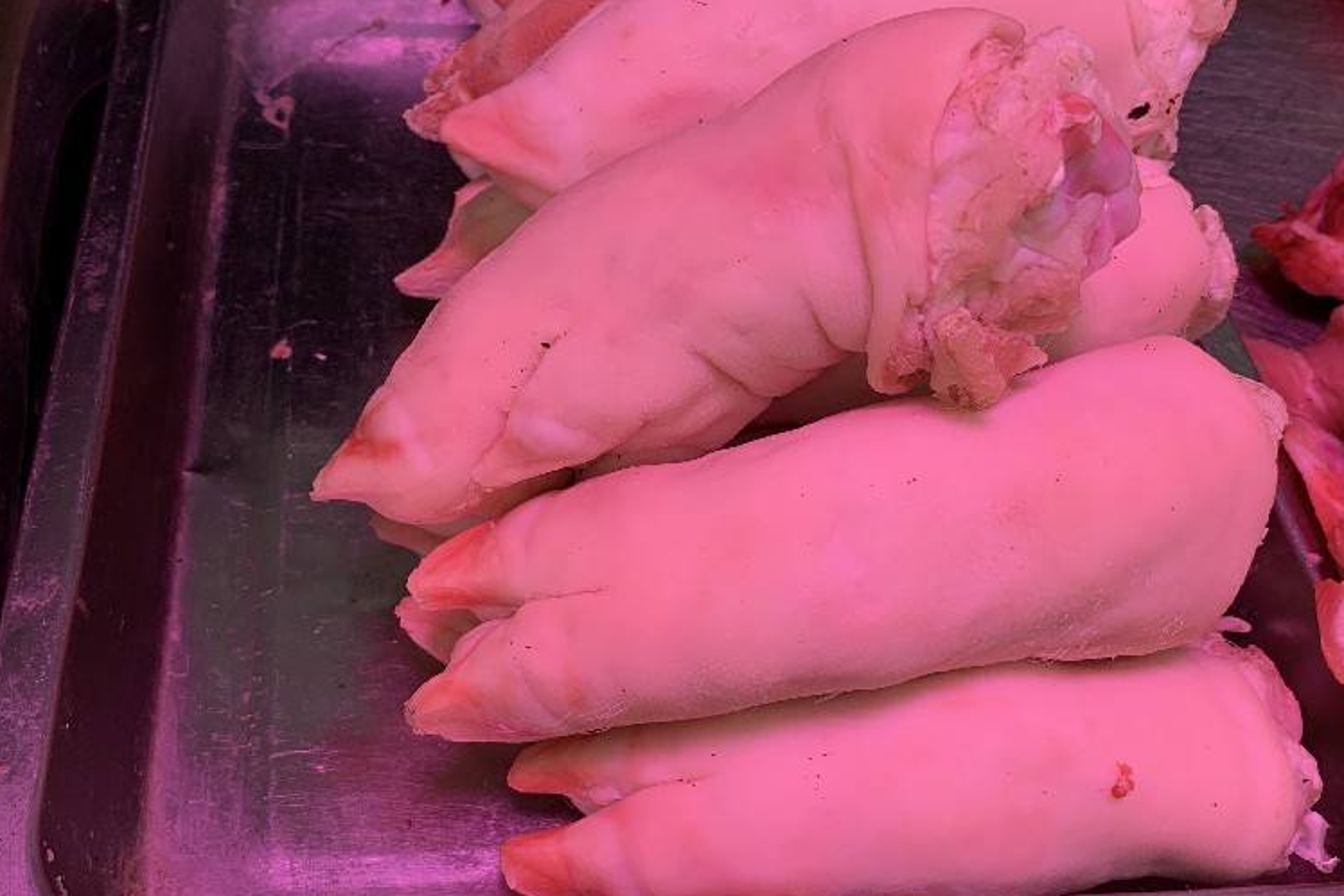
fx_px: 1382
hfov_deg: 51.9
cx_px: 640
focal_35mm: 37
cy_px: 485
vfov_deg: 35.9
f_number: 1.8
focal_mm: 4.25
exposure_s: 1/122
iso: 32
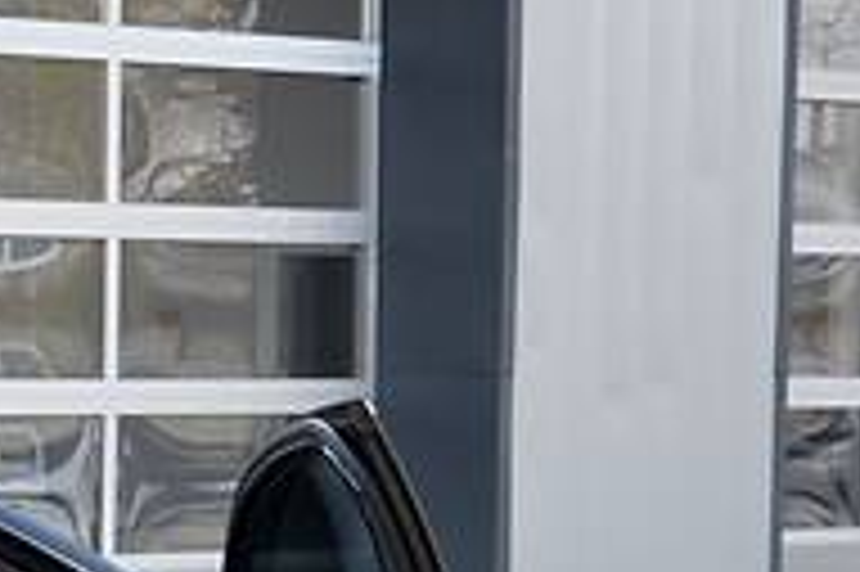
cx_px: -828
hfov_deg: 11.4
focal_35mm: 163
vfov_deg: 8.3
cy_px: 784
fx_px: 3890
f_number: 5.6
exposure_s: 1/125
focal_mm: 26
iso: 200
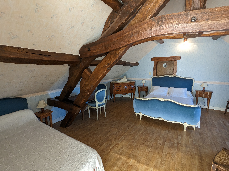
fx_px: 106
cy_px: 86
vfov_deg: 78.1
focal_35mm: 16
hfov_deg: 94.5
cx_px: 114
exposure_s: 1/25
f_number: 2.2
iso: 132
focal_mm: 2.35
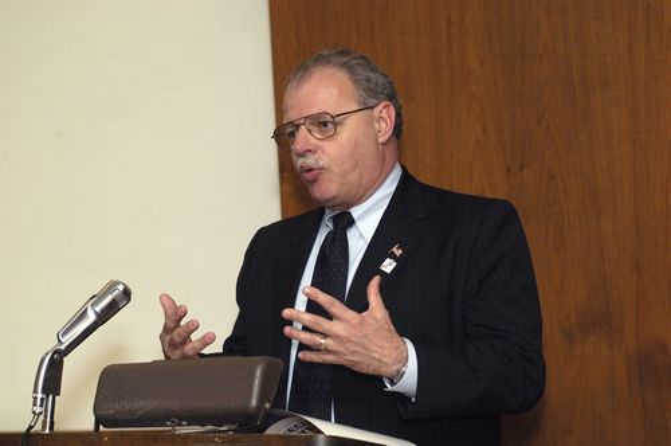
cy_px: 223
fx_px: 2401
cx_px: 336
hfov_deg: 15.9
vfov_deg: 10.6
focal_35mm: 129
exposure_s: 1/160
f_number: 4.5
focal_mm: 86
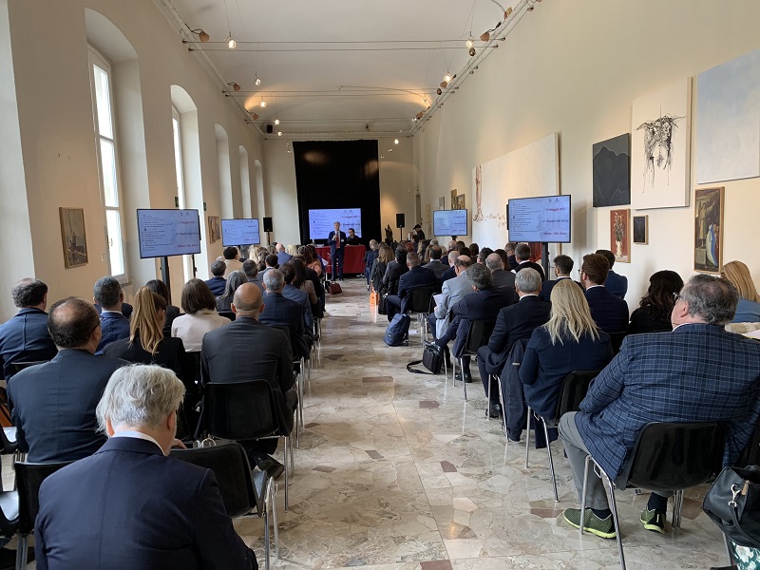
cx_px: 380
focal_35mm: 26
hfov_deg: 67.3
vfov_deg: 53.1
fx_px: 571
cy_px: 285
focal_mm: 4.25
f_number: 1.8
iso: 100
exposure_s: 1/50
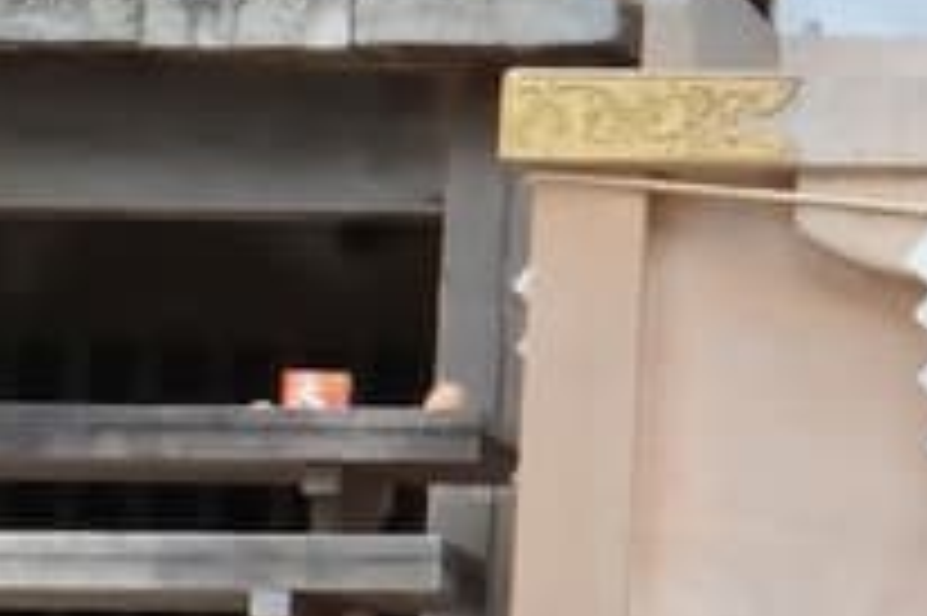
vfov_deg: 4.5
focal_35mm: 300
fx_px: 7719
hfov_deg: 6.5
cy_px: -573
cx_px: 2322
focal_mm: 28.4
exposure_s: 1/400
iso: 1600
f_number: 10
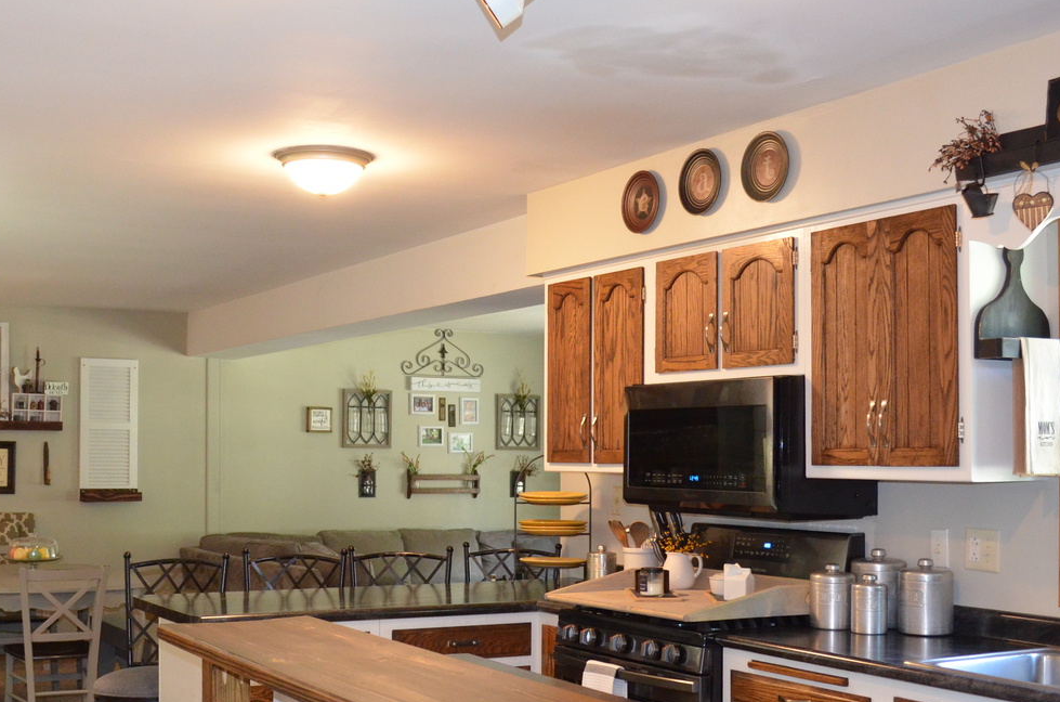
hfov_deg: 43.4
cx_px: 405
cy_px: 424
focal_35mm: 45
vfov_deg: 29.6
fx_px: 1322
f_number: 3.5
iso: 2200
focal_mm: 18
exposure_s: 1/60
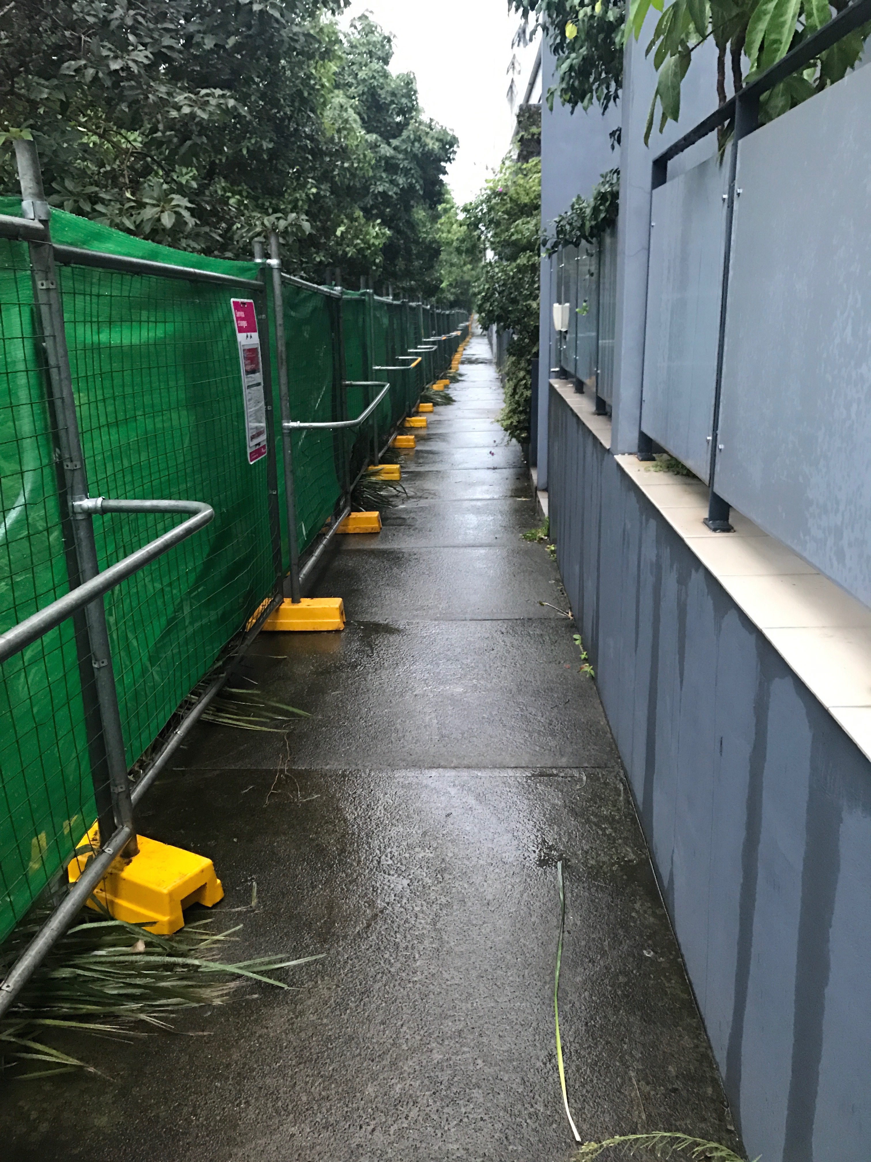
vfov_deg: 63.4
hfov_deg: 49.7
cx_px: 436
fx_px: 939
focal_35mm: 28
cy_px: 581
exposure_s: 1/17
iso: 100
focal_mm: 3.99
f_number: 1.8
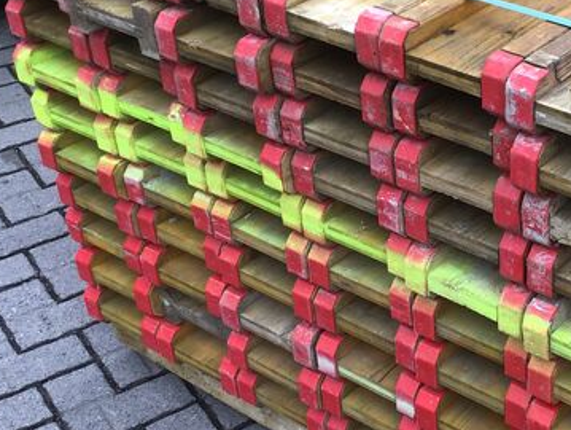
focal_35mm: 69
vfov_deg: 21.3
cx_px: 561
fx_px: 1139
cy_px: 147
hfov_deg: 26.7
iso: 25
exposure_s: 1/50
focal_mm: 3.3
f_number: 2.4
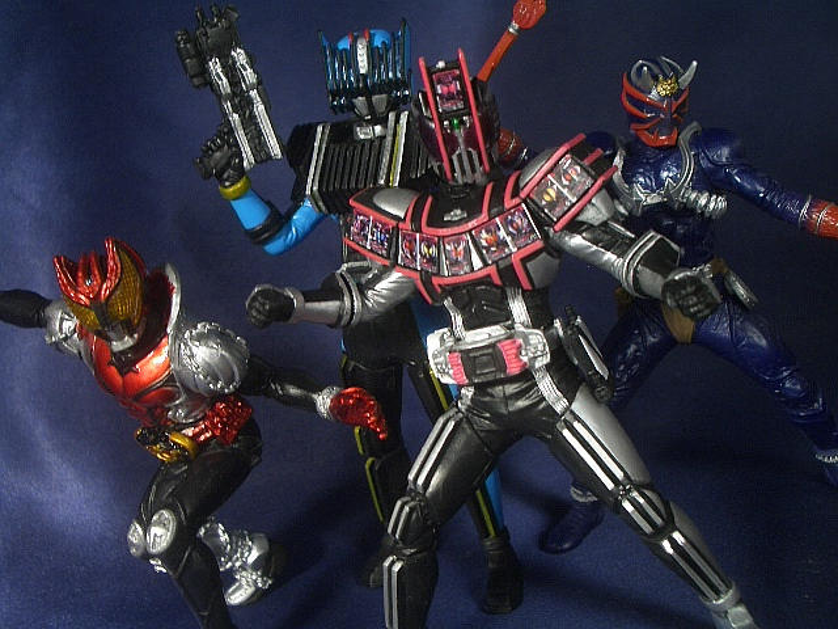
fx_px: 993
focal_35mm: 41
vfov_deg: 35.1
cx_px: 419
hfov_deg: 45.8
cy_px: 314
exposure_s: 1/30
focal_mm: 6.8
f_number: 2.8
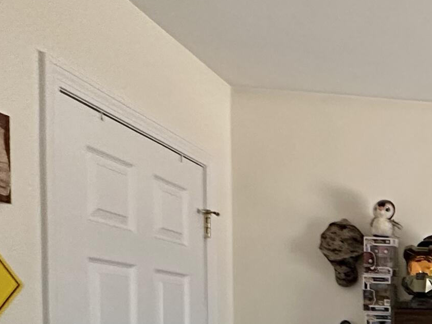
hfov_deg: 27.0
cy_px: 357
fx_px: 624
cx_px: 646
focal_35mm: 50
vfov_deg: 26.7
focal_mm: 2.22
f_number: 2.2
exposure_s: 1/60
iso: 800
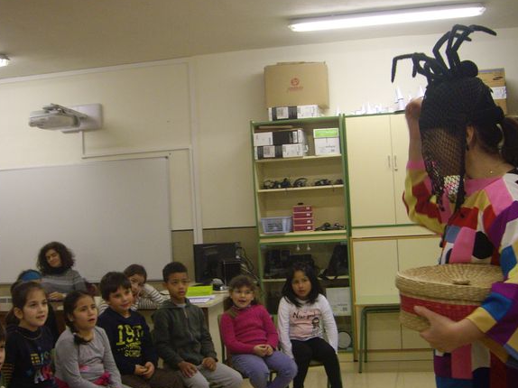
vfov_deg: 27.5
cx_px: 261
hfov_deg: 36.2
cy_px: 200
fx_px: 793
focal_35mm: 53
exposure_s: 1/80
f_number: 2.7
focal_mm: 6.2
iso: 200
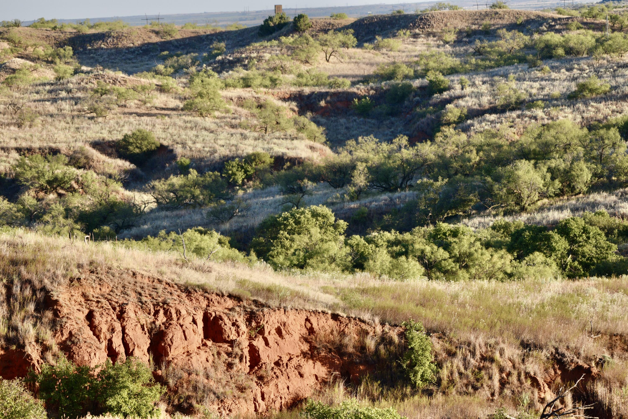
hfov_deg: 8.6
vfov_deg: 5.7
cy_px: 210
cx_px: 314
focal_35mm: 240
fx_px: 4188
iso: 400
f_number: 5.6
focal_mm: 240
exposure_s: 1/800
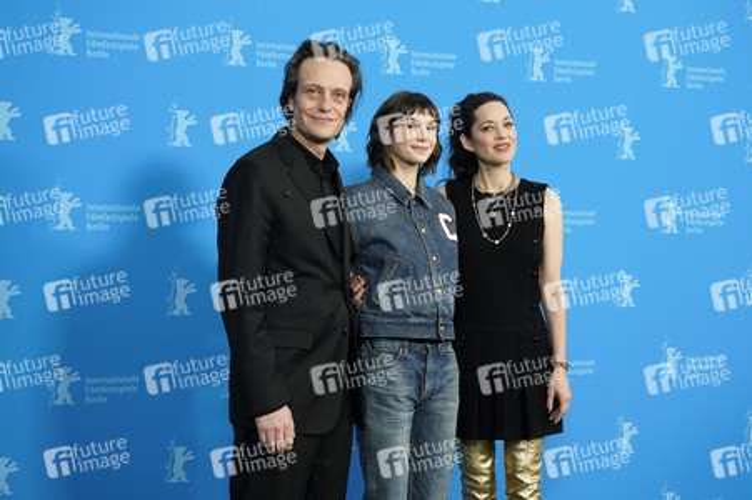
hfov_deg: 41.1
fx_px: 1002
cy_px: 250
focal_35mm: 48
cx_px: 376
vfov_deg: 28.0
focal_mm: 48
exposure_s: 1/160
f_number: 5.6
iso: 2000
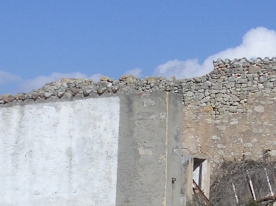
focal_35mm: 159
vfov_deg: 9.3
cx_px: 169
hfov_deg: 12.4
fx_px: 1267
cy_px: 183
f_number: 4.6
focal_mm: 6.8
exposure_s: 1/1000
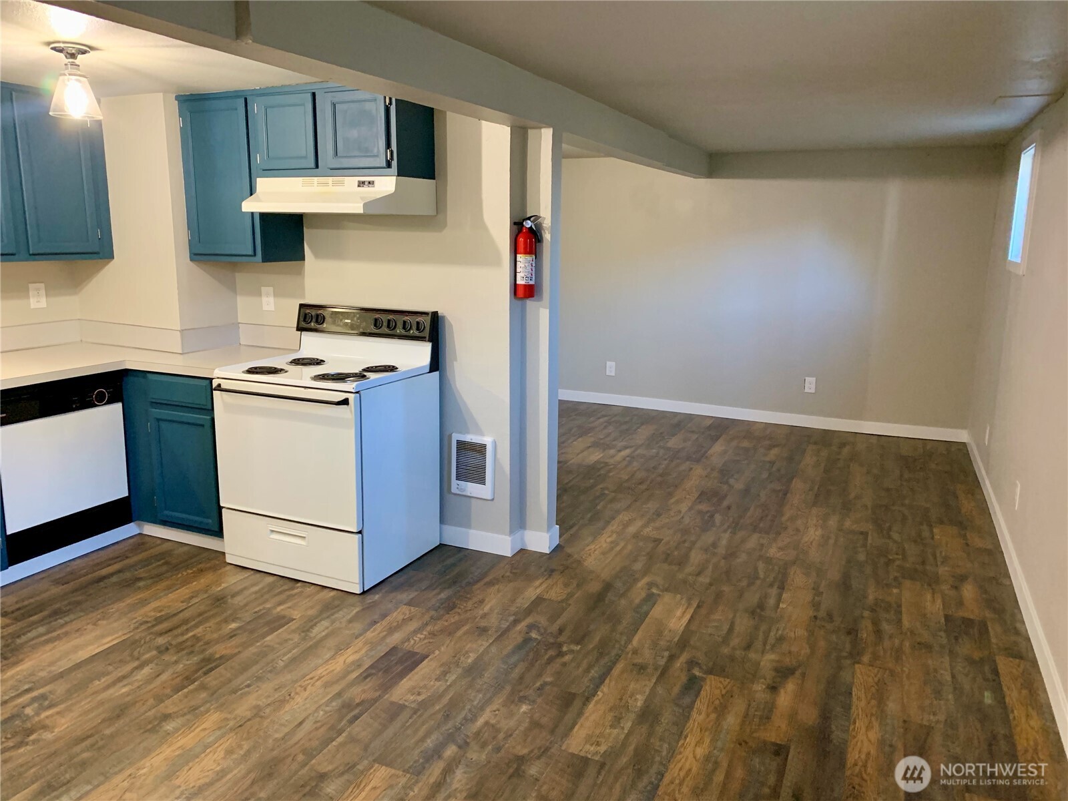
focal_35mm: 26
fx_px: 802
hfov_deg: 67.3
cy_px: 400
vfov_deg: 53.1
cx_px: 534
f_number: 1.8
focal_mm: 4.25
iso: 400
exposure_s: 1/57
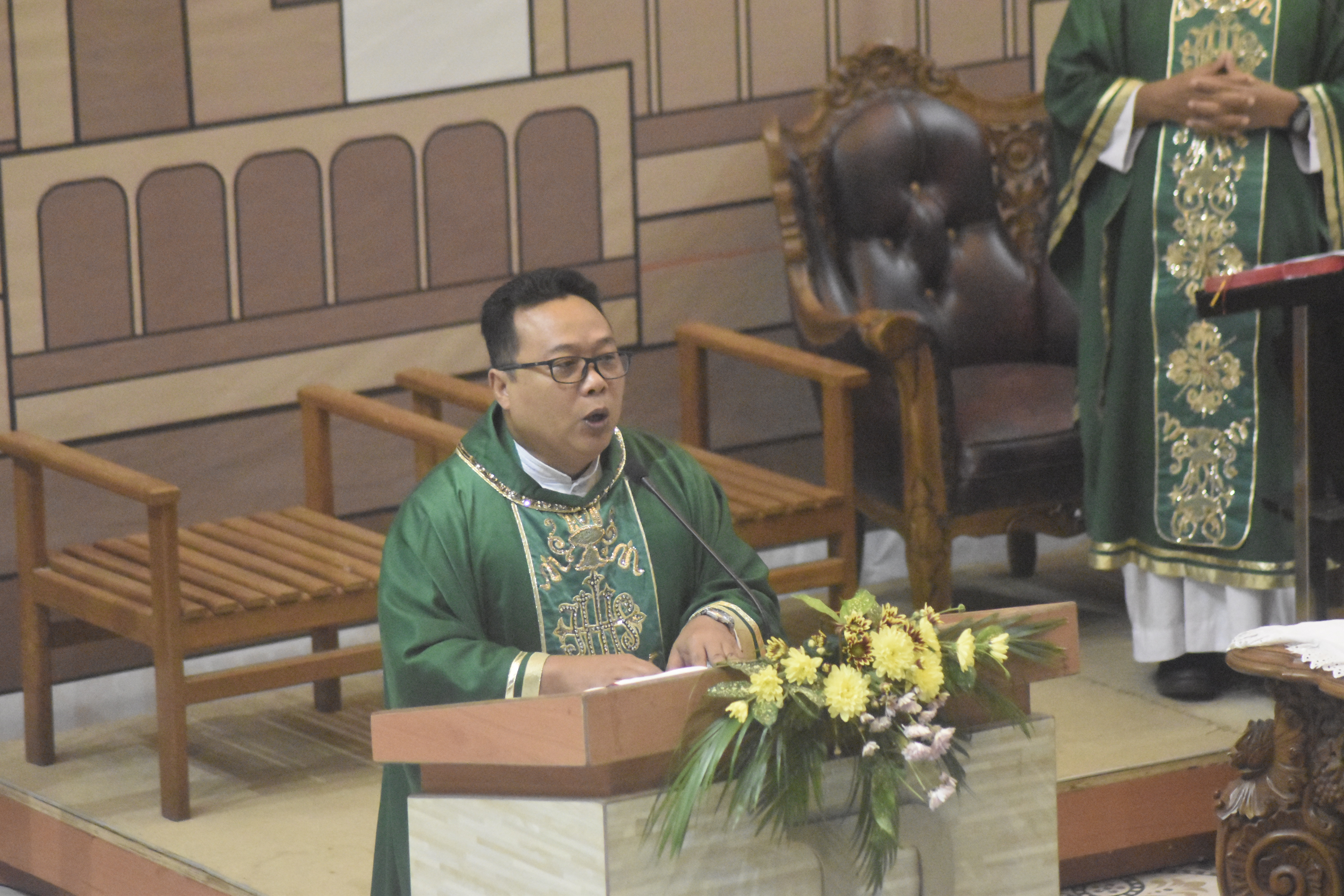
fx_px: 8399
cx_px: 672
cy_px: 448
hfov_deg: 9.1
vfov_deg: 6.1
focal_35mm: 225
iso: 12800
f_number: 4.2
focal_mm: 150
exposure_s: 1/125
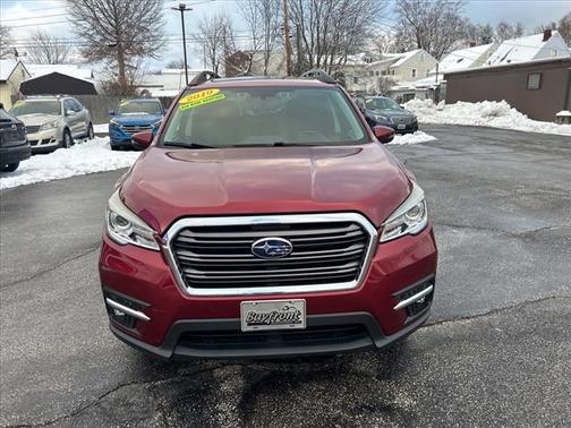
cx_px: 286
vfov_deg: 53.1
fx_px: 429
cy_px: 214
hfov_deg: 67.3
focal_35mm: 26
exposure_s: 1/230
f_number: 1.5
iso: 40
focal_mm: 5.7
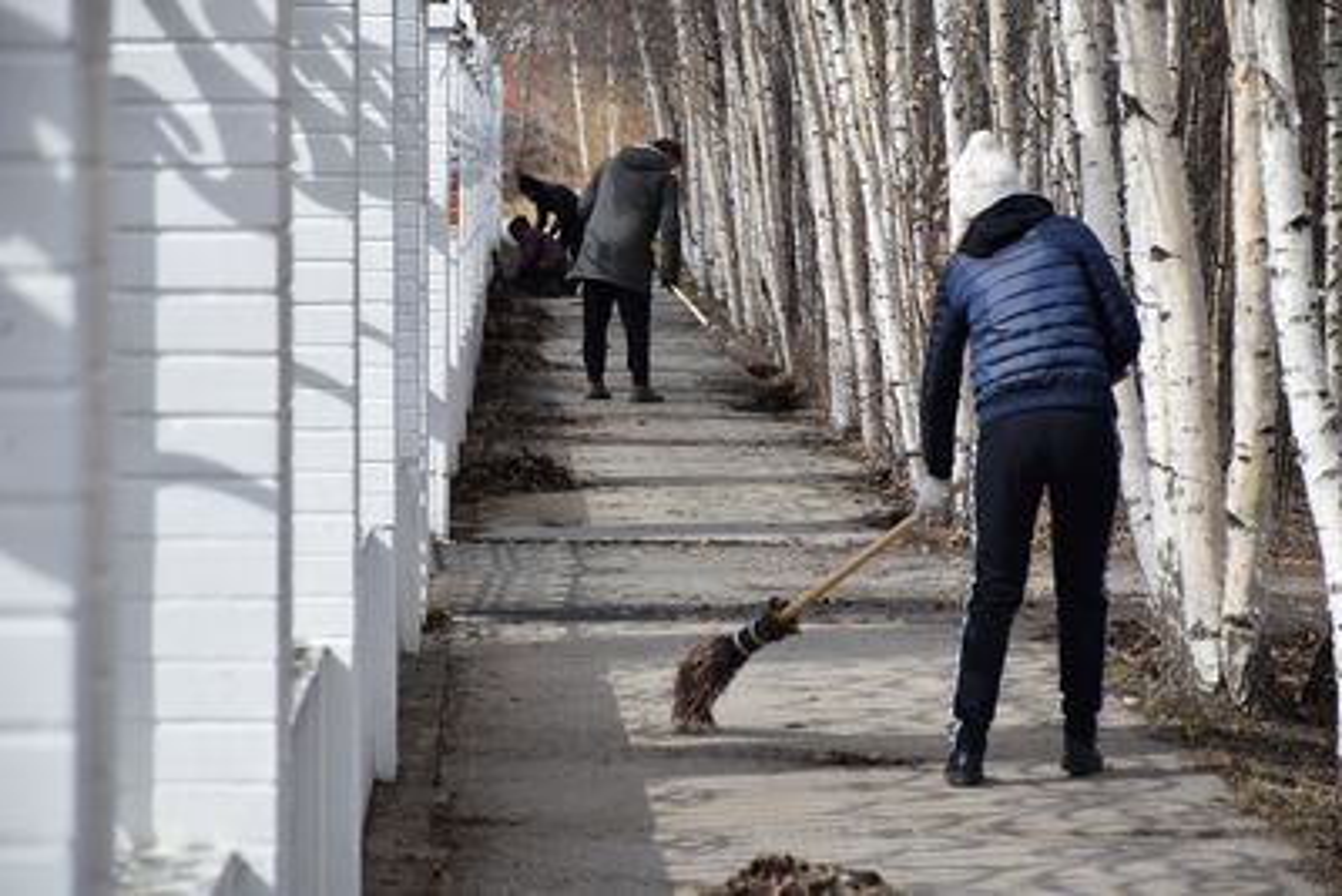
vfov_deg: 8.7
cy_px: 448
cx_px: 671
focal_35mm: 158
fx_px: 5873
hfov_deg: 13.0
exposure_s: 1/2000
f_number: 7.1
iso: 400
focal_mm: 105
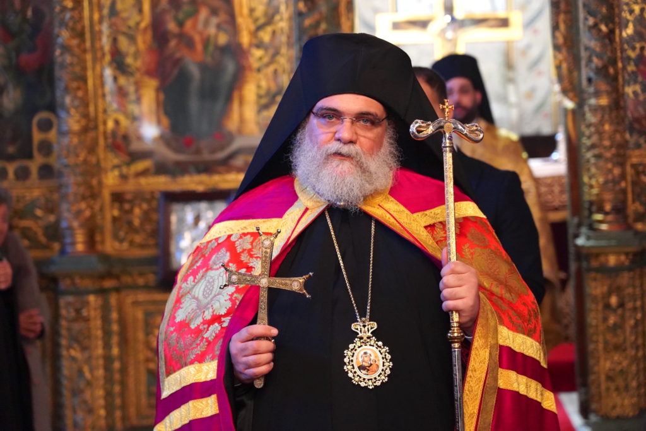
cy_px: 216
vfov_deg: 14.0
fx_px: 1759
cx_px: 323
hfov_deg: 20.8
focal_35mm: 98
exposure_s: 1/160
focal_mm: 98
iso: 8000
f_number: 4
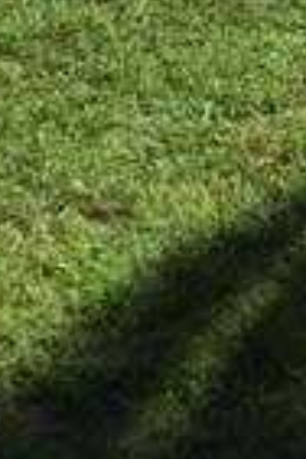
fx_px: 1747
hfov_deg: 9.0
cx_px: 732
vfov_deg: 12.7
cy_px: -527
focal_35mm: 137
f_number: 2.2
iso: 32
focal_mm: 4.15
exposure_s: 1/2639
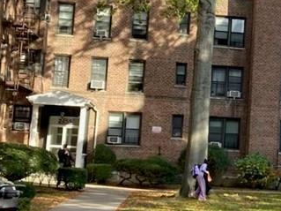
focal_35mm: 90
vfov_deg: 16.4
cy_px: 77
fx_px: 730
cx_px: 294
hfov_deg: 20.9
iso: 20
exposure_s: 1/234
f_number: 1.8
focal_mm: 3.99
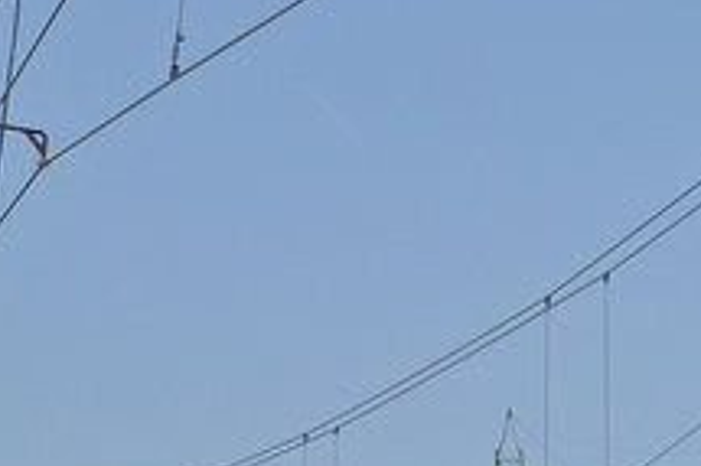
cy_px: 924
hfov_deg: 5.3
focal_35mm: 369
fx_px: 7180
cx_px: 1875
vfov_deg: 3.7
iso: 250
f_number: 6.3
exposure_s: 1/1000
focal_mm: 44
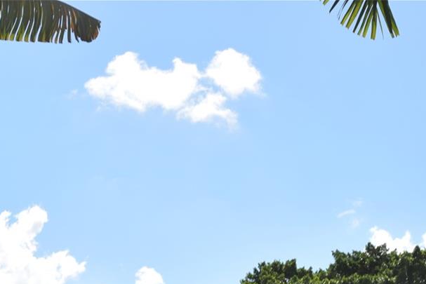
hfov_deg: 14.8
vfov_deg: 9.7
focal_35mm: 138
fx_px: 1637
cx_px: 309
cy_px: 373
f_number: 11
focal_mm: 35
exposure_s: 1/200
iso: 100
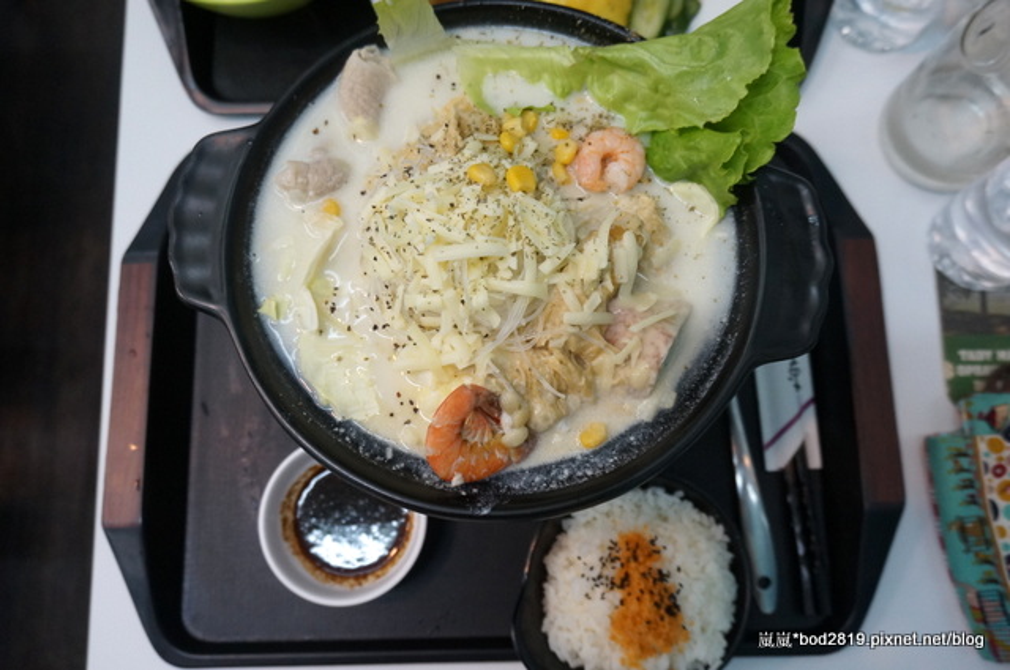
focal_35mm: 28
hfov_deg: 64.6
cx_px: 505
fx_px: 799
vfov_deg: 45.6
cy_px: 335
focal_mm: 19
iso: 800
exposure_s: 1/60
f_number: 4
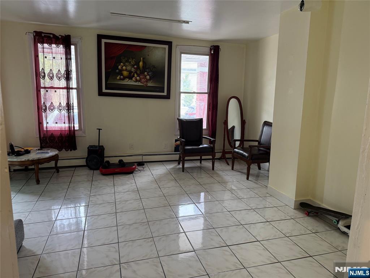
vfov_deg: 56.8
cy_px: 139
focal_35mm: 24
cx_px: 185
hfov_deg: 71.6
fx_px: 257
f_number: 1.78
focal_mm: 6.76
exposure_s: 1/120
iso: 250
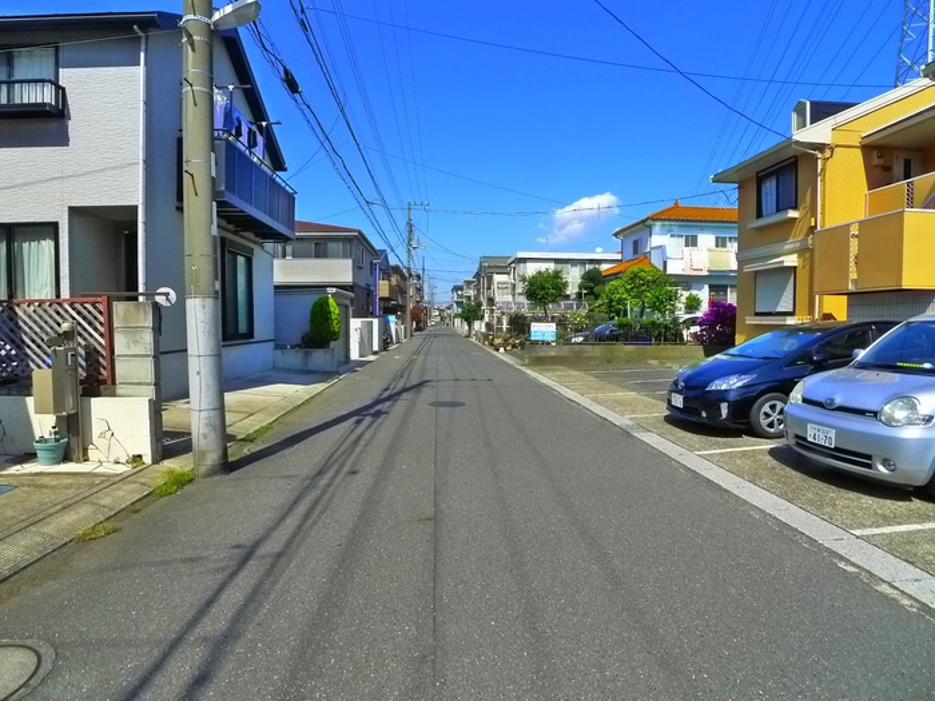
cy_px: 350
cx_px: 468
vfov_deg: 56.8
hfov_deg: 71.6
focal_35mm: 24
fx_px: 648
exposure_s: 1/1000
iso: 400
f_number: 4
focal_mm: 5.1
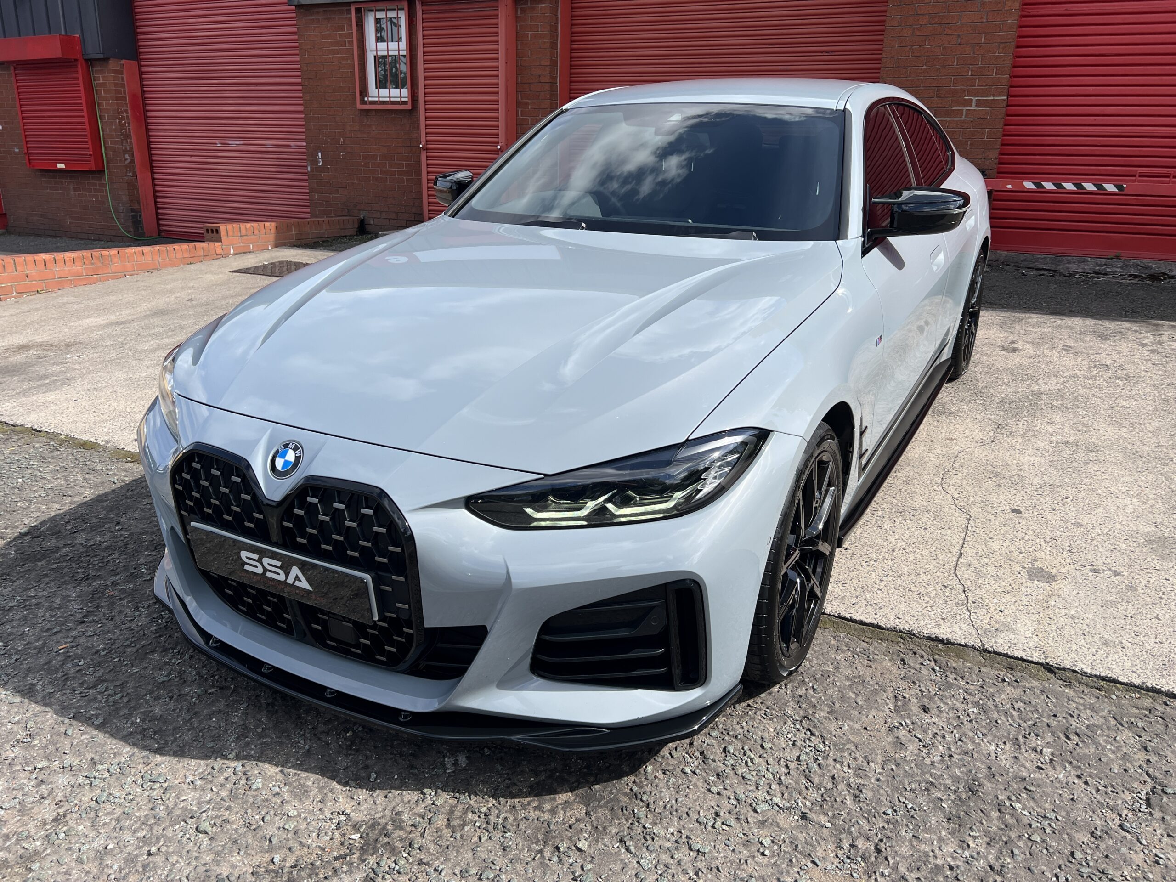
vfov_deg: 53.1
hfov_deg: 67.3
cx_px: 588
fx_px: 883
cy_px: 441
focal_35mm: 26
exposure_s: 1/2695
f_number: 1.5
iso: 50
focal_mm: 5.7
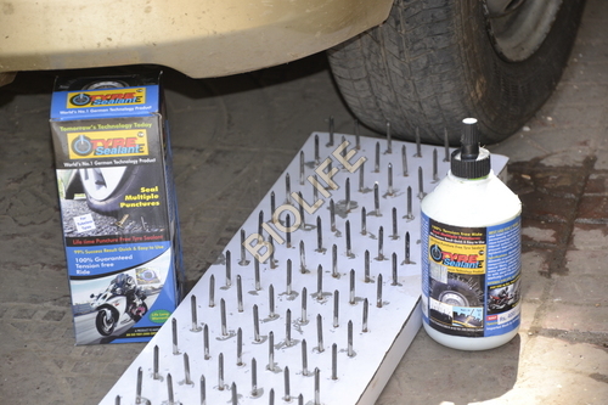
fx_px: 2482
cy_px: 202
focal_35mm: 147
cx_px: 304
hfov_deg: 14.0
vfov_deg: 9.3
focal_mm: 98
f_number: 5.6
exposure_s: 1/125
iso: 280
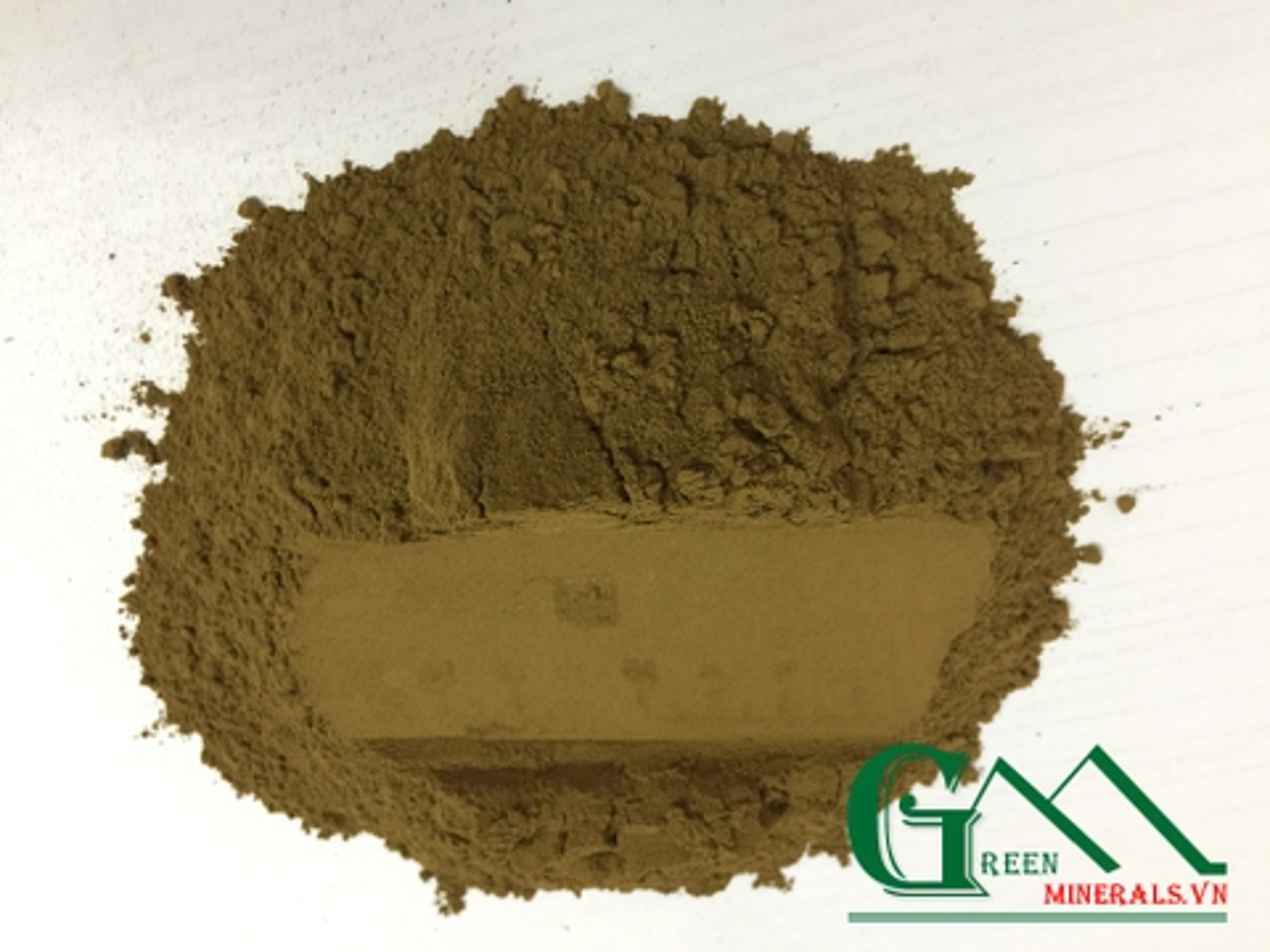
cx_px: 635
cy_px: 476
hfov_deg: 61.7
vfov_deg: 48.2
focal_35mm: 29
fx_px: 1064
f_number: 2.2
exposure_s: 1/10
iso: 100
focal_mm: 4.15
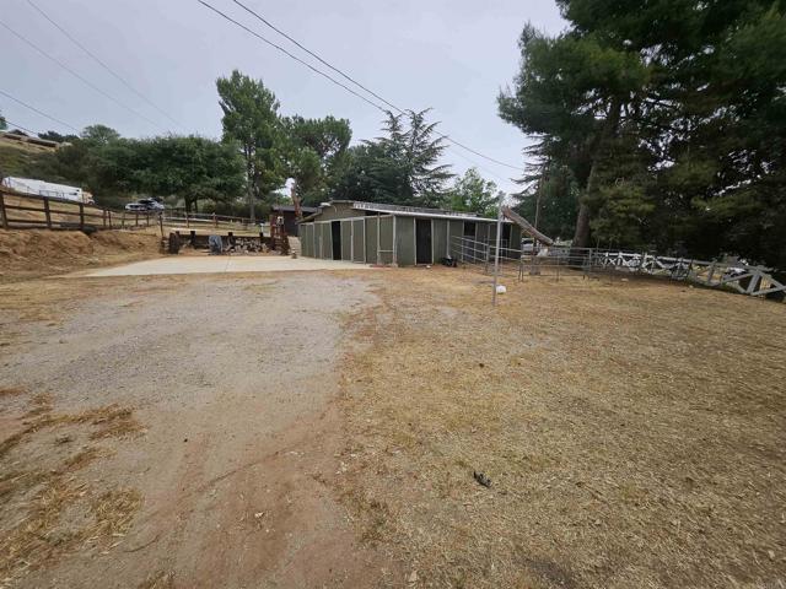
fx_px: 295
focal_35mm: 13
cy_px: 294
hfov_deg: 106.2
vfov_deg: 89.9
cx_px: 393
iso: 32
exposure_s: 1/1070
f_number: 2.2
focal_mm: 1.74
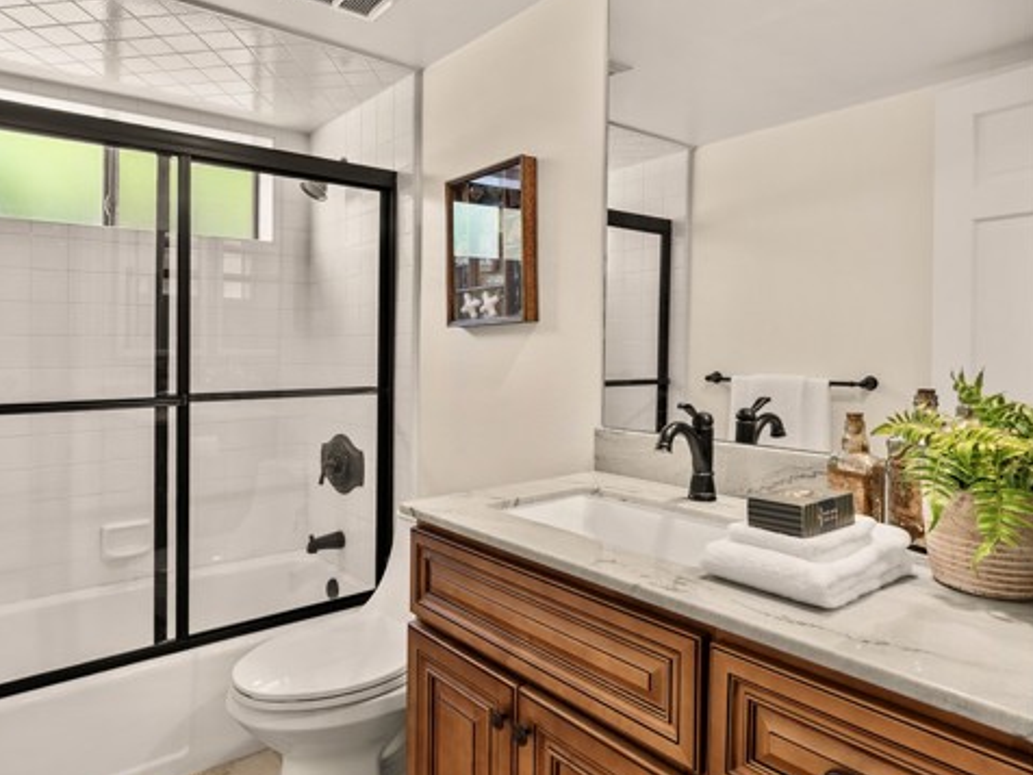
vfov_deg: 61.0
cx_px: 432
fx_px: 657
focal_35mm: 22
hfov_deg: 75.8
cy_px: 366
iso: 160
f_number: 8
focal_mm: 17
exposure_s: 1/3
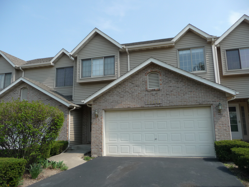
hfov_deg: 63.4
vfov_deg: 49.7
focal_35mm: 28
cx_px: 124
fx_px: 201
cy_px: 94
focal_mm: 4.7
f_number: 3.3
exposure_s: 1/800
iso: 100
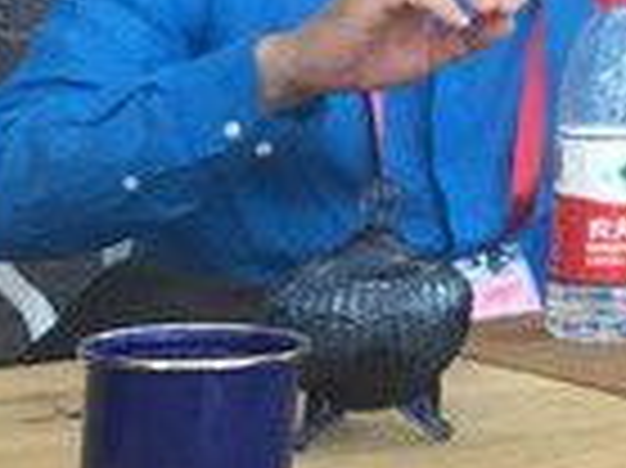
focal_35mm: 134
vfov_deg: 10.9
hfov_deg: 12.4
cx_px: 1383
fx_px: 2421
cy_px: -94
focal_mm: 4.15
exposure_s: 1/33
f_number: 2.2
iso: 40
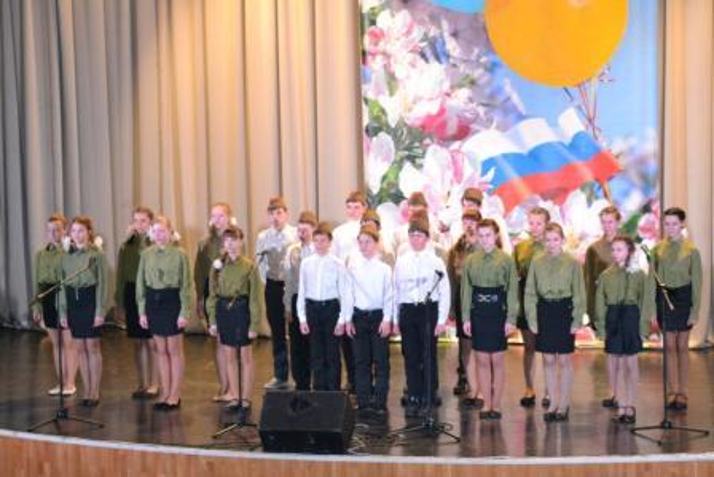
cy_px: 238
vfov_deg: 12.7
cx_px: 357
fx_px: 2143
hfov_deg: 18.9
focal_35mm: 108
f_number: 4.5
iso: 2000
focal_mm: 72
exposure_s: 1/60
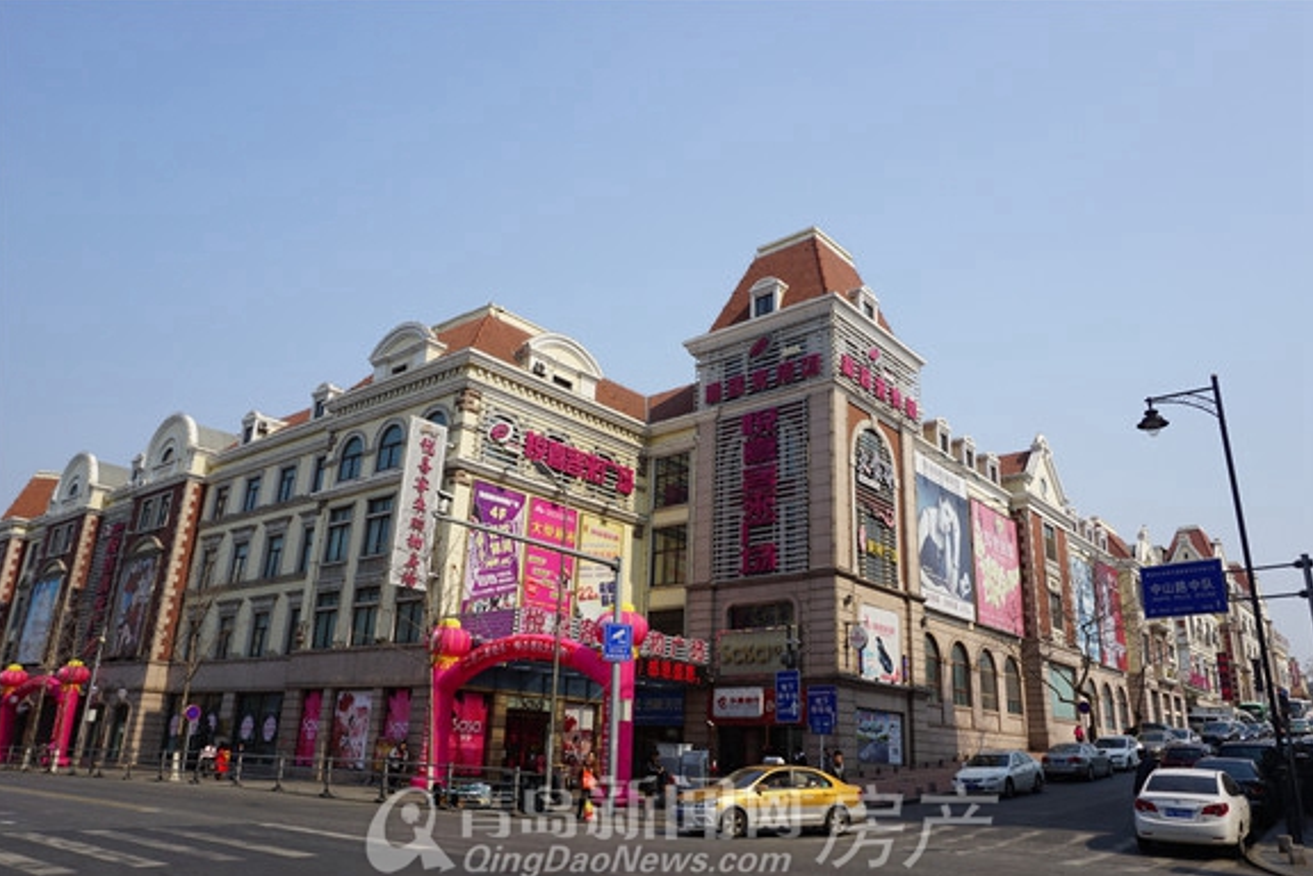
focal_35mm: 25
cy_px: 452
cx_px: 675
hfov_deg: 71.5
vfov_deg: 51.3
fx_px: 912
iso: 100
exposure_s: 1/125
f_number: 11
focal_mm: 16
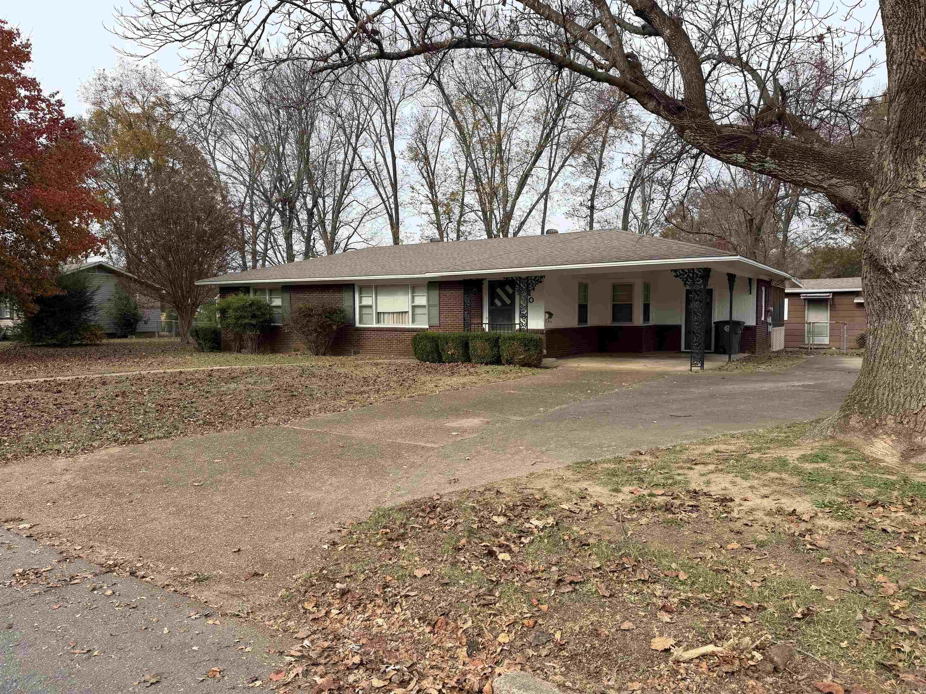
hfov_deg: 71.6
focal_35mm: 24
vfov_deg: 56.8
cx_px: 463
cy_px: 347
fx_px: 642
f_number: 1.78
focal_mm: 6.76
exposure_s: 1/2169
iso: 80
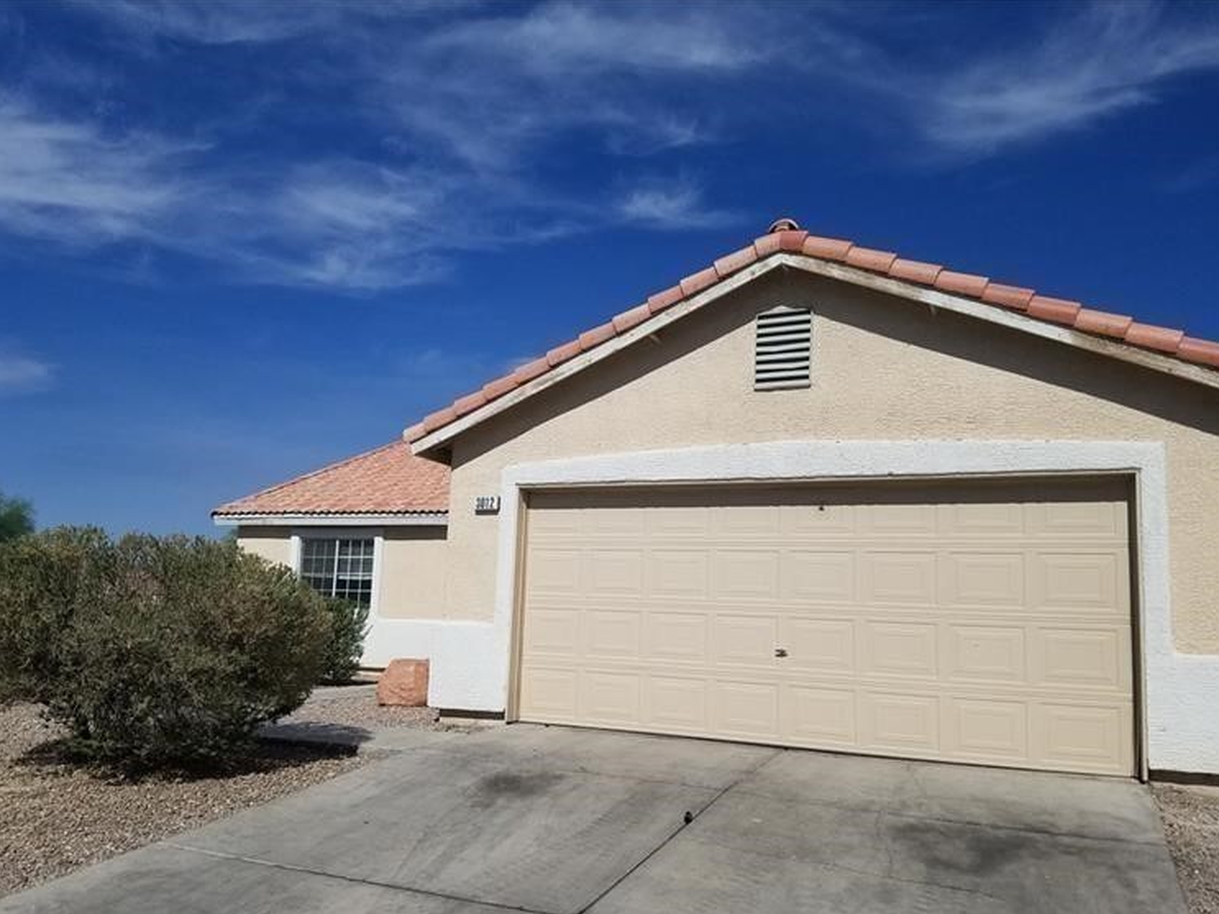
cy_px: 489
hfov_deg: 63.4
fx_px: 986
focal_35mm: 28
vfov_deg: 49.7
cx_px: 599
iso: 50
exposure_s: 1/9024
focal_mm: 4.2
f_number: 1.7
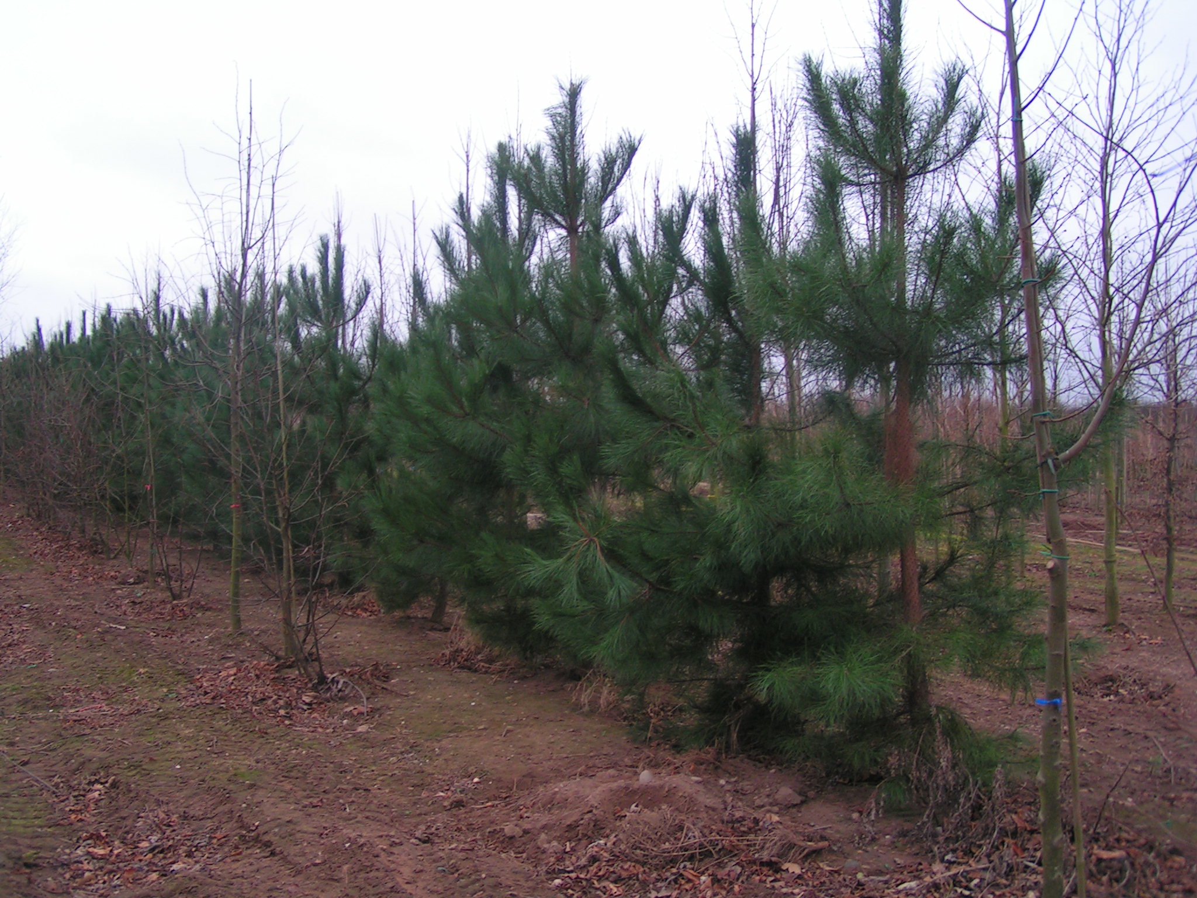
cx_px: 598
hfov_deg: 49.0
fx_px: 1314
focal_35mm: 38
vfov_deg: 37.7
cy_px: 449
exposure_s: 1/50
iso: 50
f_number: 2.8
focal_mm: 5.8
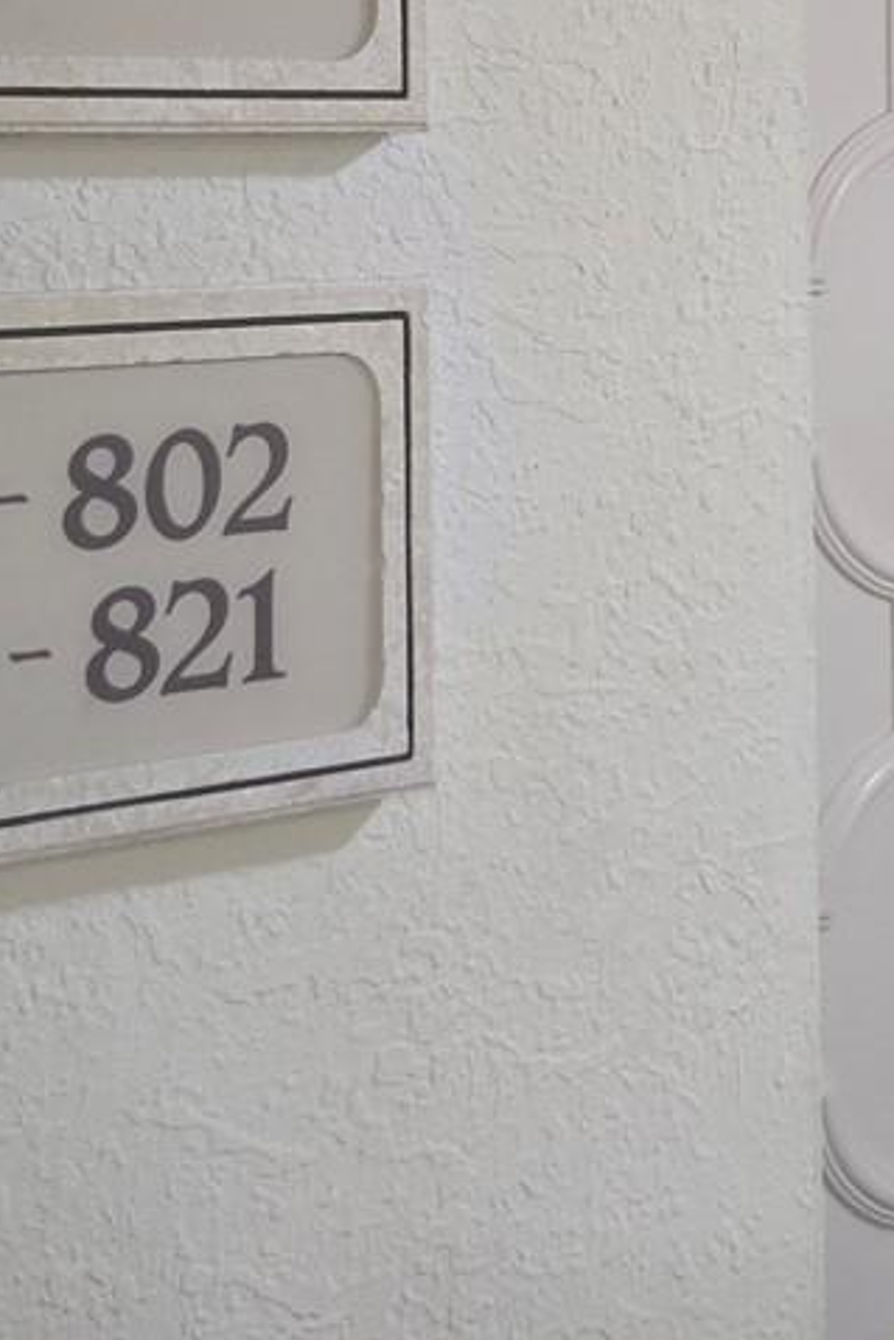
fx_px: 2978
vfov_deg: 24.6
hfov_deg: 17.1
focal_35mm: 80
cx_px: 561
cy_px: 132
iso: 1000
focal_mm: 5.4
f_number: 1.8
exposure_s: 1/120
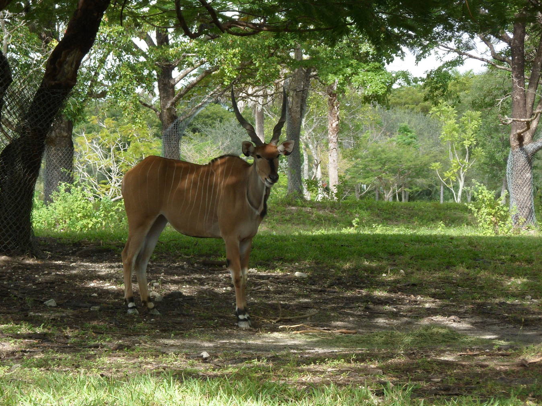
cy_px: 238
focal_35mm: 155
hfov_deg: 12.7
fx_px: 2426
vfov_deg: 9.6
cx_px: 231
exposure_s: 1/125
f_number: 5.4
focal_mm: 22.5
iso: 80
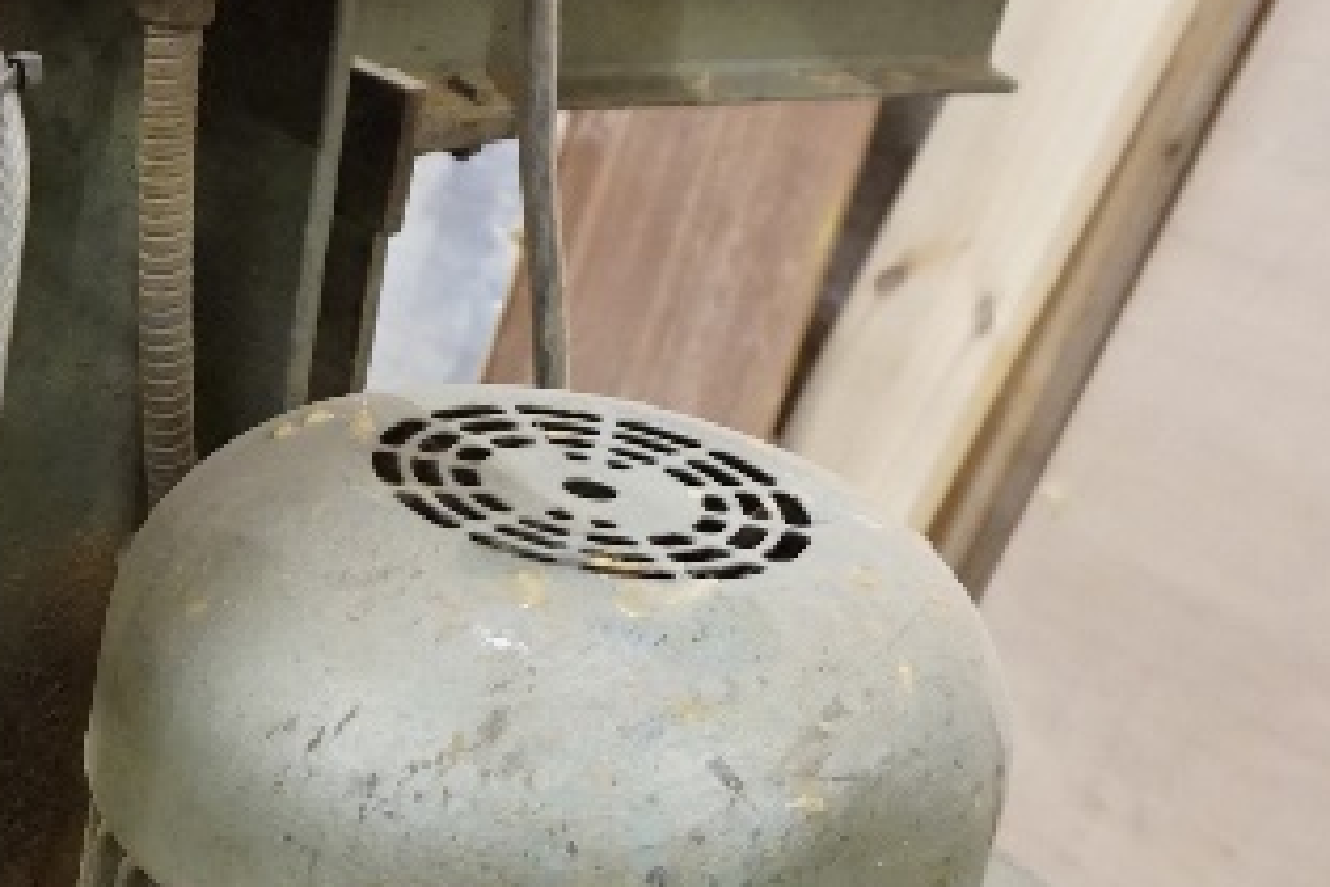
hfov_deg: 24.8
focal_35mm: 78
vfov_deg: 17.3
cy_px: 754
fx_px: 2881
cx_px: 4
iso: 3200
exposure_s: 1/40
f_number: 3.5
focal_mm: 16
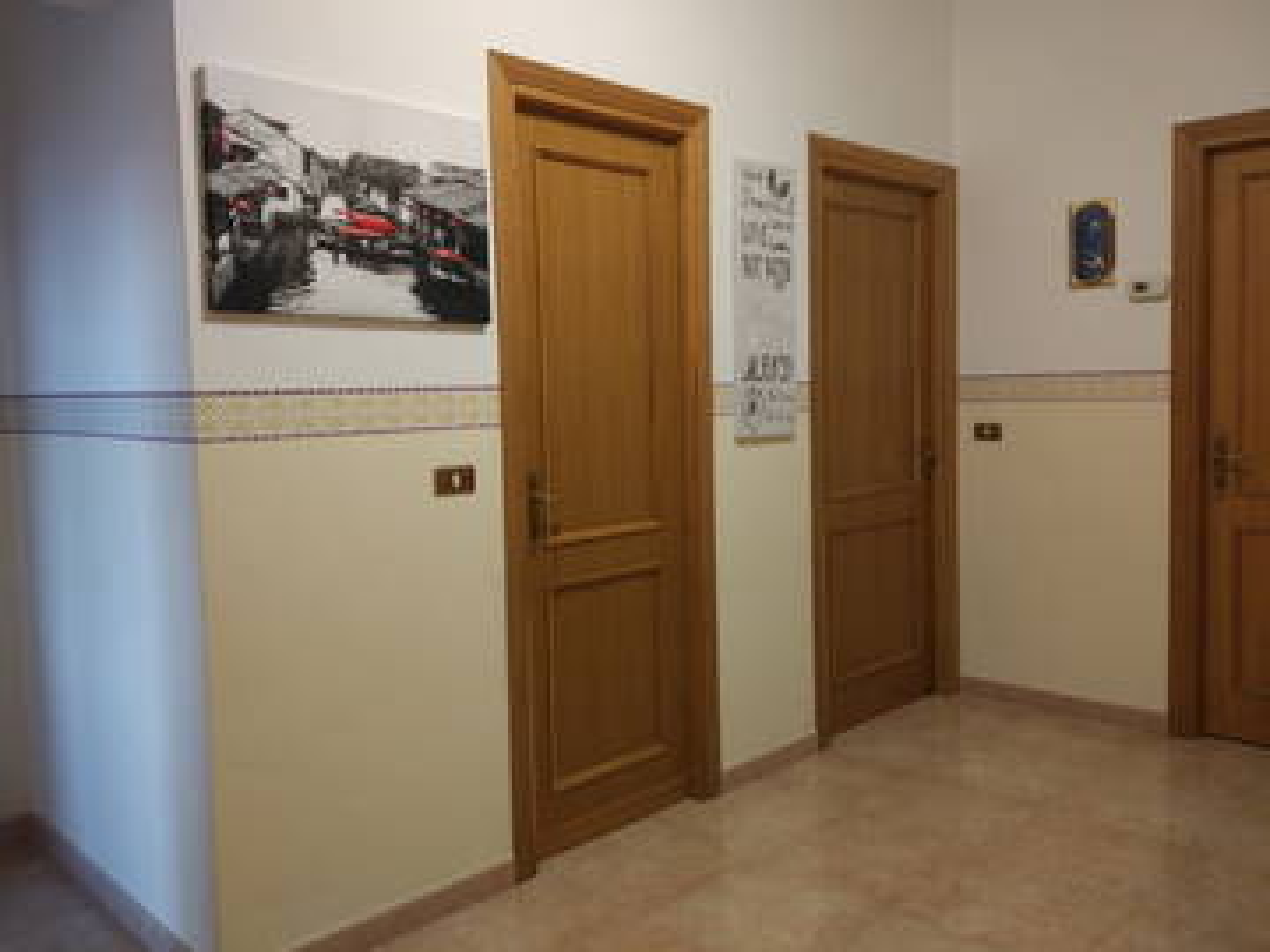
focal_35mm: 28
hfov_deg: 63.4
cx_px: 635
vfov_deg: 49.7
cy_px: 476
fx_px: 1027
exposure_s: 1/25
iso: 394
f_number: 2
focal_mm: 4.26
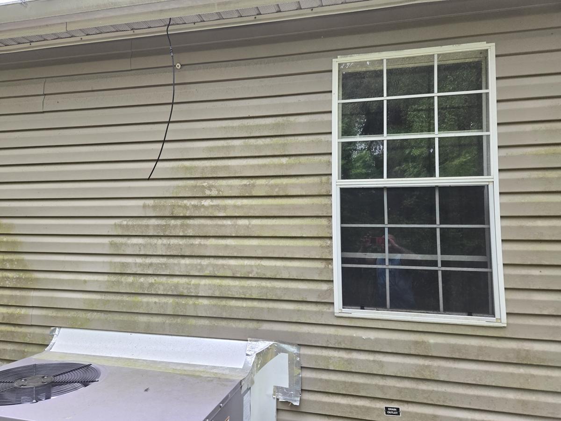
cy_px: 210
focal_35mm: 23
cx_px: 280
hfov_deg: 73.9
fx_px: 373
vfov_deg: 58.9
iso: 80
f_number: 1.8
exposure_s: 1/887
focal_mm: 5.4
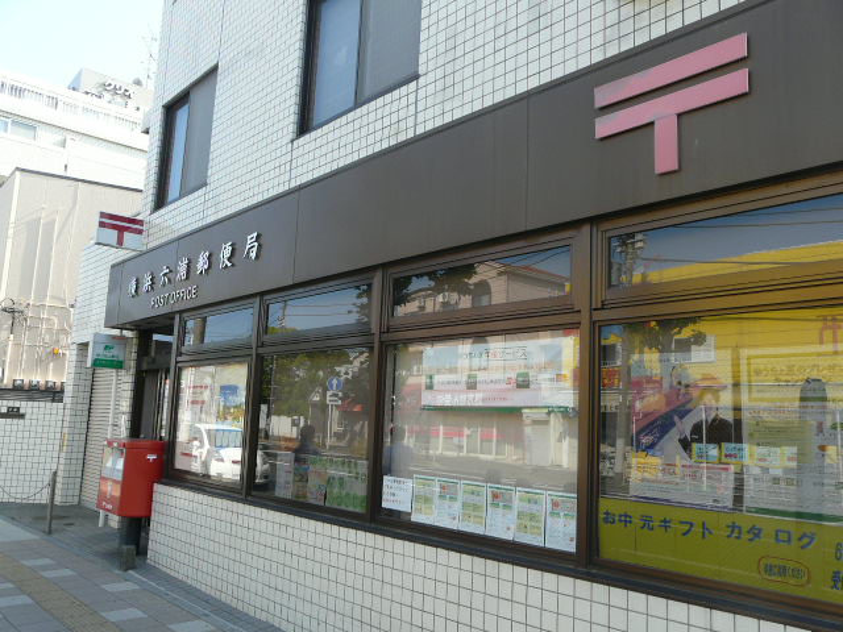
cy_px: 316
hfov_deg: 63.4
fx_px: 682
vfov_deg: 49.7
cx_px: 422
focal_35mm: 28
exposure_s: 1/200
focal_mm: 4.6
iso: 100
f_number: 4
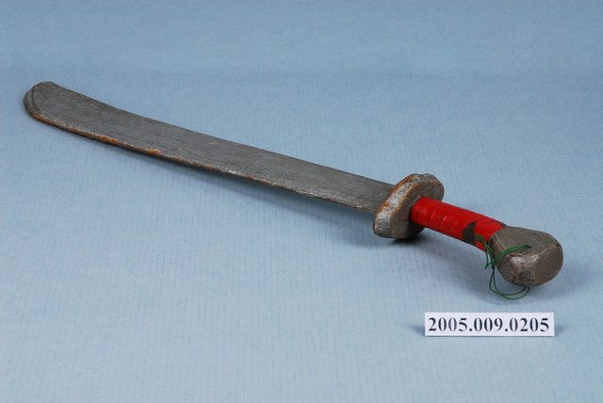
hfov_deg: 19.4
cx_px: 302
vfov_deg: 13.1
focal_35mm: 105
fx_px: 1760
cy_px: 202
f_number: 11
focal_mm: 70
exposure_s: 1/160
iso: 100
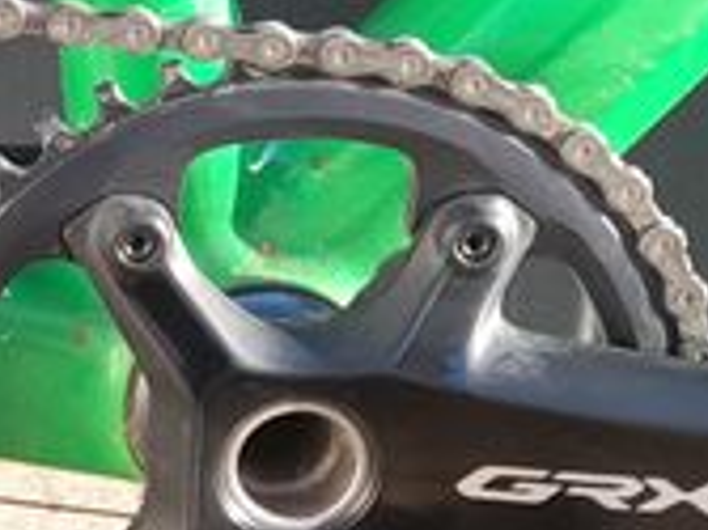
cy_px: -144
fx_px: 3066
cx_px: -670
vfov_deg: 9.7
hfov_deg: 11.9
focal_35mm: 150
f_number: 2
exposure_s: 1/100
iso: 32
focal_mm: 4.6
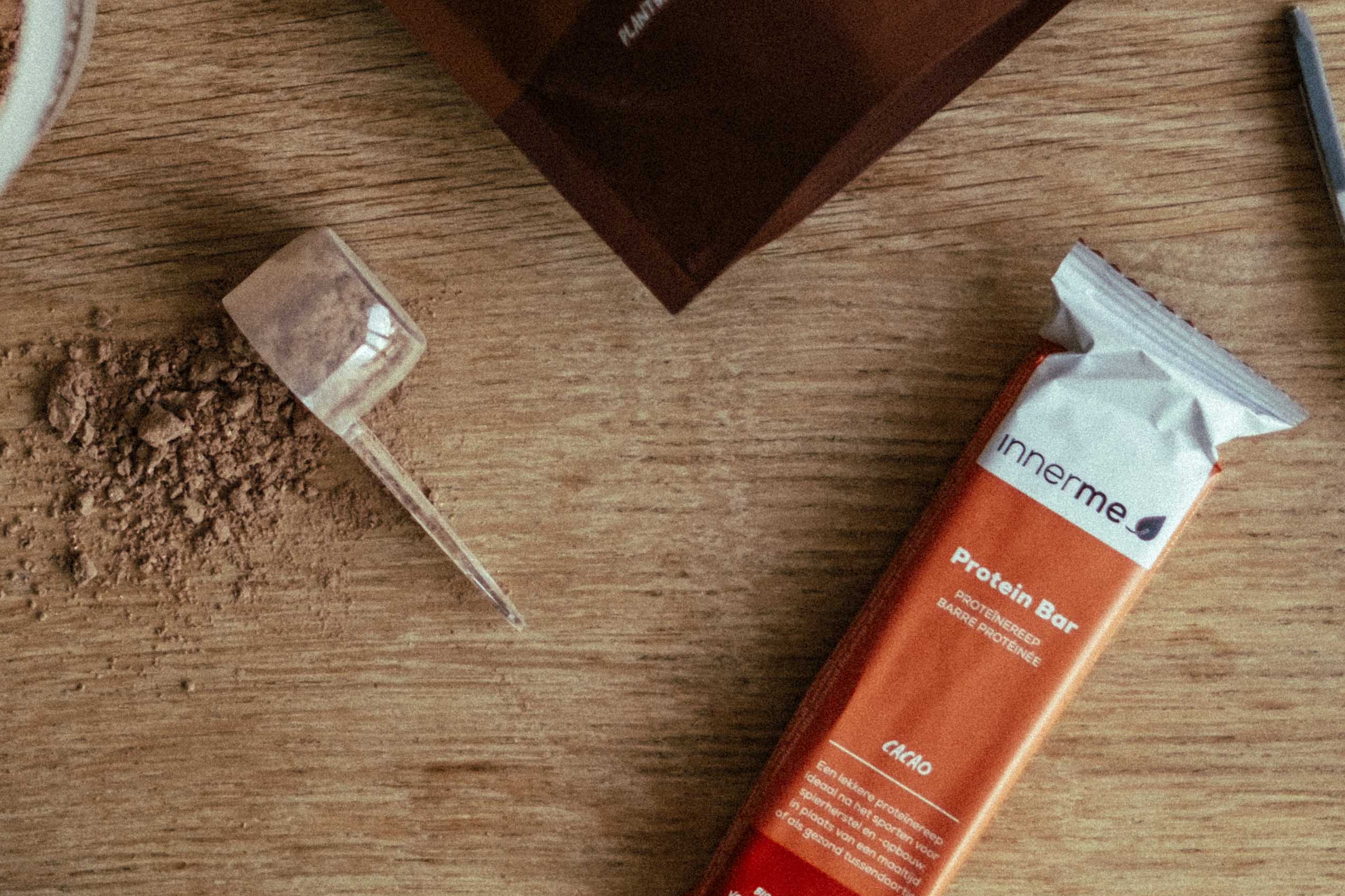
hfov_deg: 24.7
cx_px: 502
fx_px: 3063
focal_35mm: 82
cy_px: 142
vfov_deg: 16.5
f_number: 1.4
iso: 200
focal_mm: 23
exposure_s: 1/1000
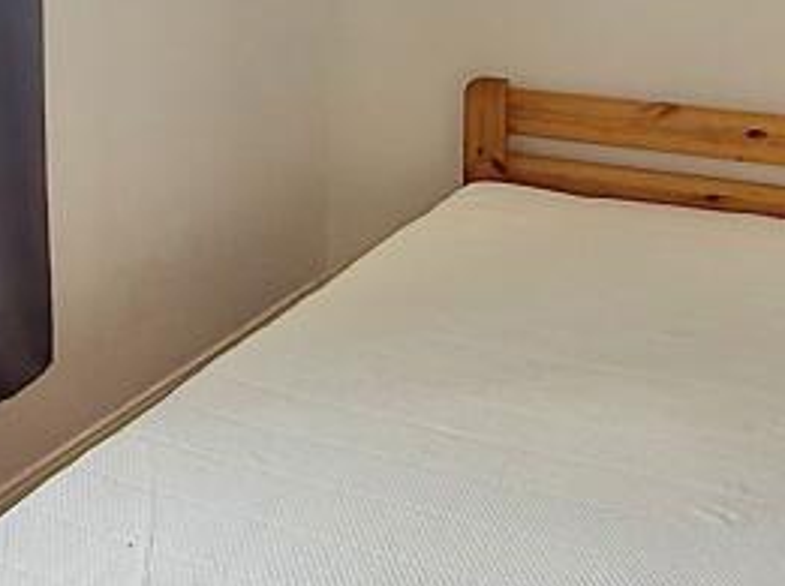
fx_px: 1246
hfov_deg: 35.0
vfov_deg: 24.0
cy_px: -126
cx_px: 406
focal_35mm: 55
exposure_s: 1/99
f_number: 2.2
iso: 160
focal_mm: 2.22
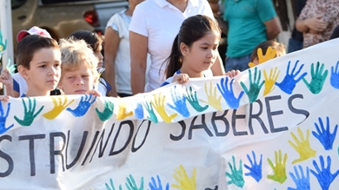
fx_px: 2543
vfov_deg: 4.3
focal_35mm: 283
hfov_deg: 7.6
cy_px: 195
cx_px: 143
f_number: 4.5
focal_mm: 78
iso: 100
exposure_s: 1/200
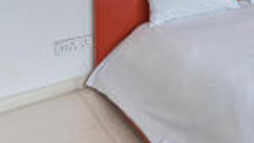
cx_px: 344
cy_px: -89
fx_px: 350
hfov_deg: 30.1
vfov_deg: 19.2
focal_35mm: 52
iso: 320
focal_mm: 16
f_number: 6.3
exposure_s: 1/200
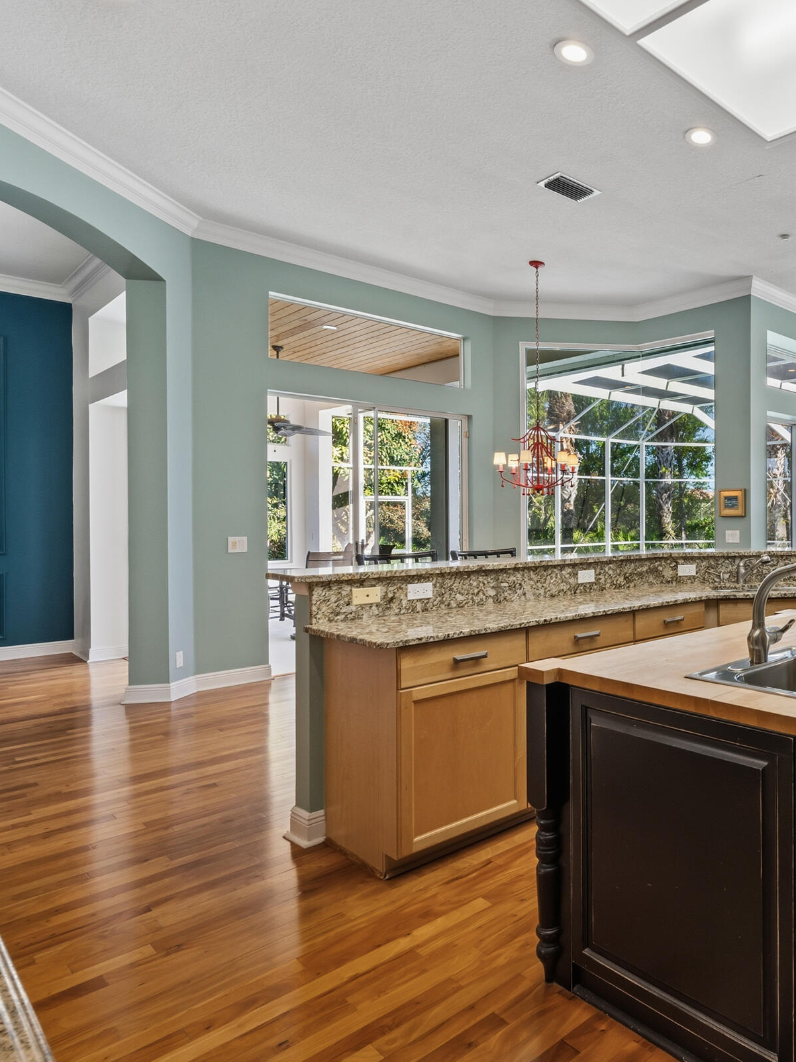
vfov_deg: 79.0
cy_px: 522
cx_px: 771
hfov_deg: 52.4
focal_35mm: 21
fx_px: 644
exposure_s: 1/60
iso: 250
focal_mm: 14
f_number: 9
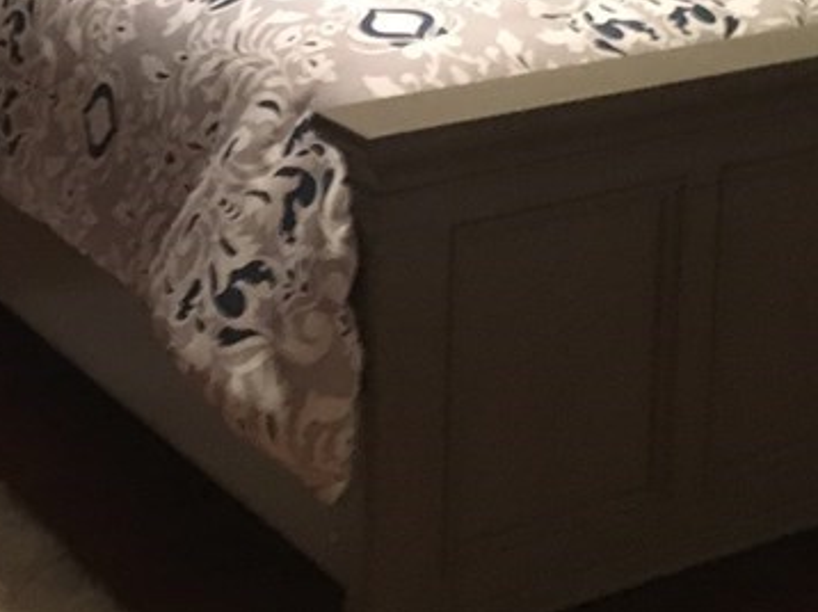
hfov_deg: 23.0
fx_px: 1960
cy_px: -105
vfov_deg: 17.0
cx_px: 94
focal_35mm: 83
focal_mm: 4.15
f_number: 2.2
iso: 250
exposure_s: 1/15
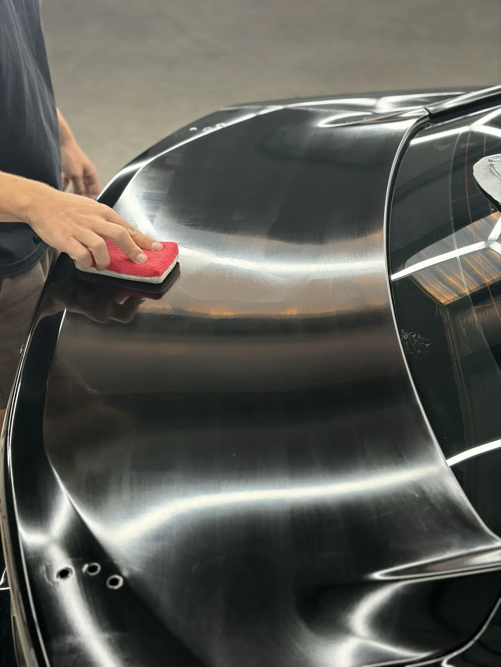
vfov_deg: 36.8
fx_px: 1003
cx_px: 250
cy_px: 334
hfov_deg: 28.0
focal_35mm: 52
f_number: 1.6
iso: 100
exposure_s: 1/93
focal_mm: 5.96
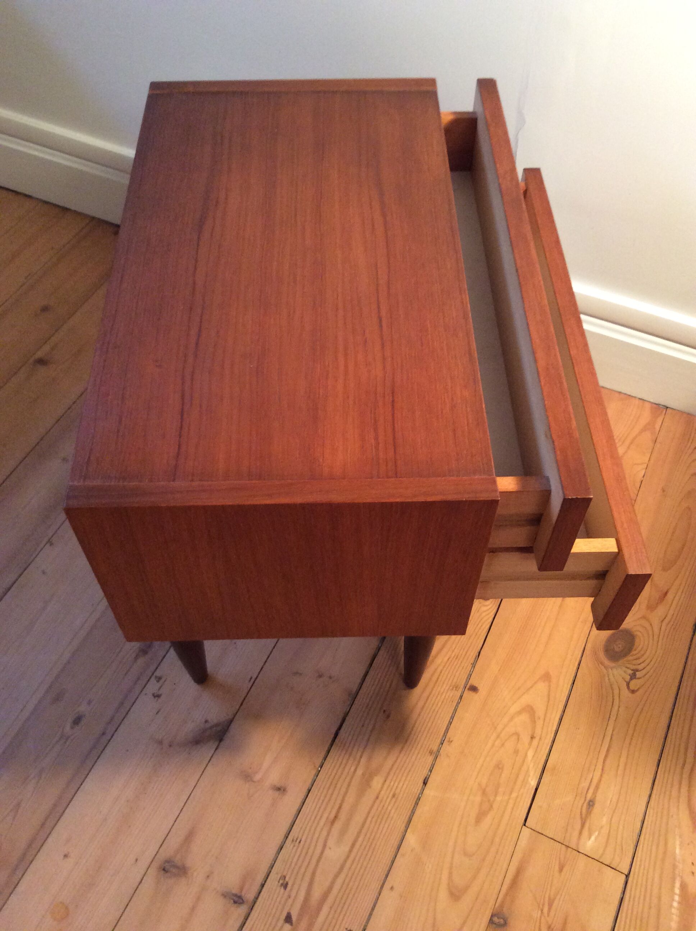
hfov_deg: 44.1
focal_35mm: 32
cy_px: 466
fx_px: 860
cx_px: 348
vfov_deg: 56.9
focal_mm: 3.3
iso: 200
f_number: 2.4
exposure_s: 1/25
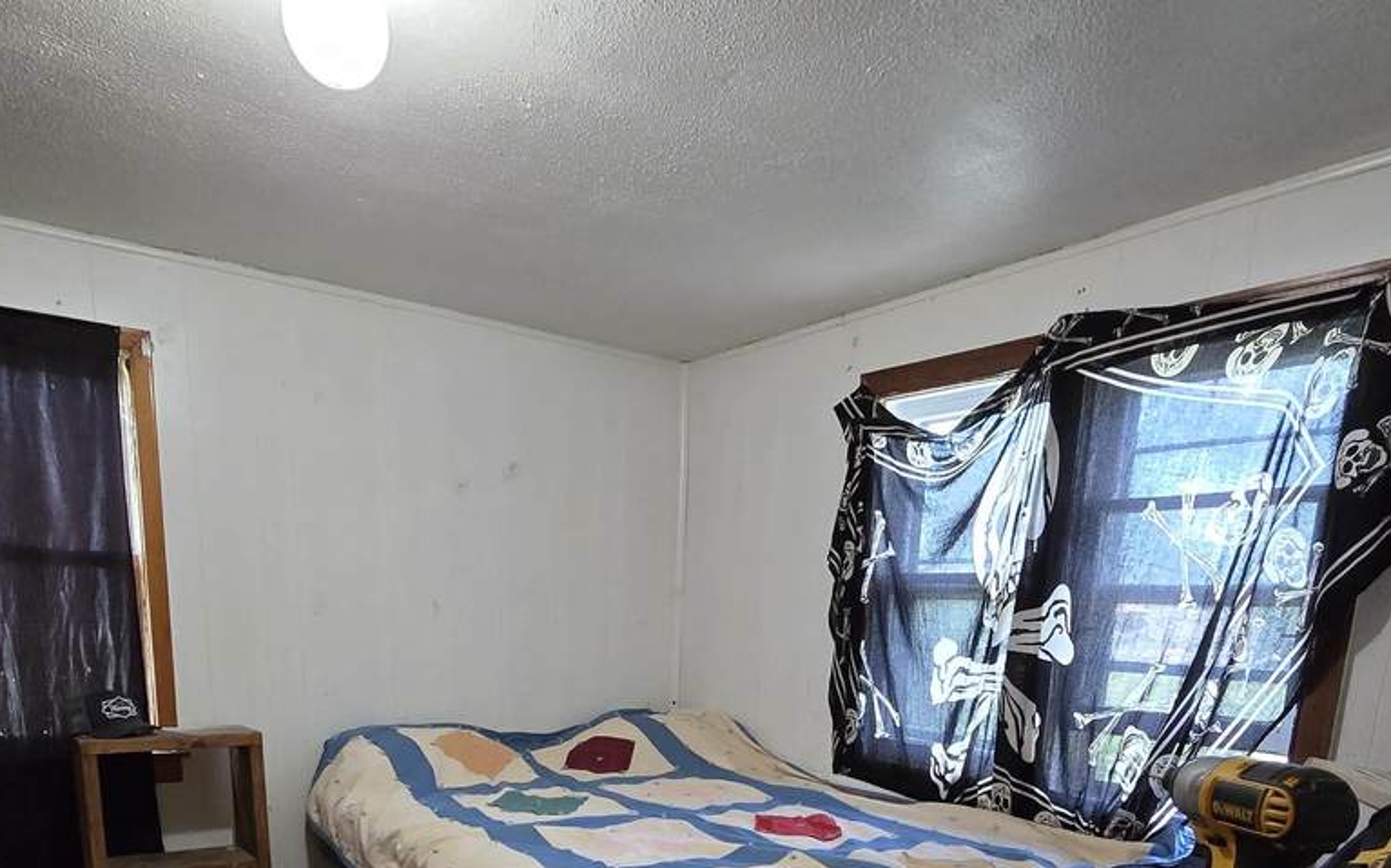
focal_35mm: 23
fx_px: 872
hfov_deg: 77.2
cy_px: 812
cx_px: 676
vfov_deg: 46.7
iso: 640
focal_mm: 2.2
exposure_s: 1/60
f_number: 2.2
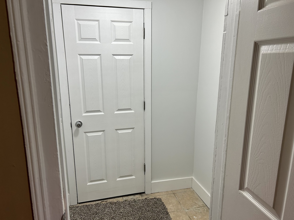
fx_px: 221
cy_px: 110
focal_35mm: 26
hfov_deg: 67.3
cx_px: 147
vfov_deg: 53.1
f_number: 1.5
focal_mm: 5.7
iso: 100
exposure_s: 1/120
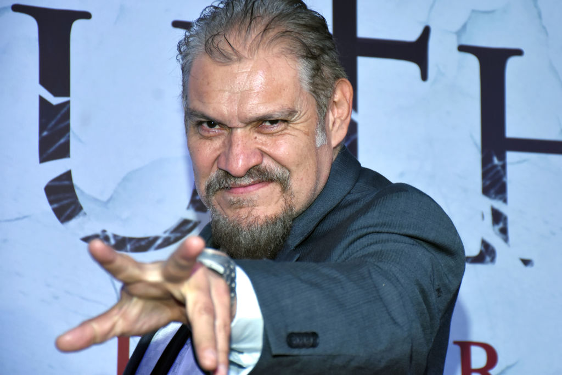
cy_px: 188
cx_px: 281
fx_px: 2225
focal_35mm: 142
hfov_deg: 14.4
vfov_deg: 9.6
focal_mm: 95
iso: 800
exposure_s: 1/250
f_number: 6.3
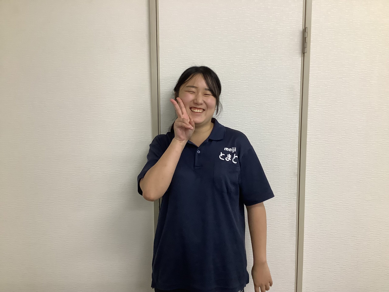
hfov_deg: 58.4
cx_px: 194
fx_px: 348
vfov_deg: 45.4
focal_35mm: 31
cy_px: 146
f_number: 2.4
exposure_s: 1/60
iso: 125
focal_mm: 3.3
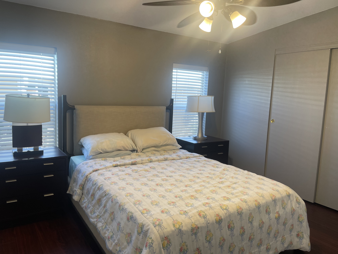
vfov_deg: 53.1
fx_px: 254
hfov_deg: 67.3
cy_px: 127
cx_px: 169
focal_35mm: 26
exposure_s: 1/120
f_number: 1.6
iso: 80
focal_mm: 4.2
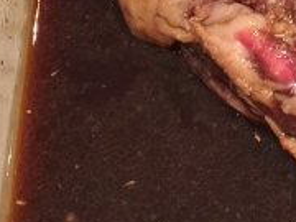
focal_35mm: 103
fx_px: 881
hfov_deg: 17.9
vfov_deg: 14.2
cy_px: 21
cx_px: 380
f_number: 2.2
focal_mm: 4.15
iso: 100
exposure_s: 1/15
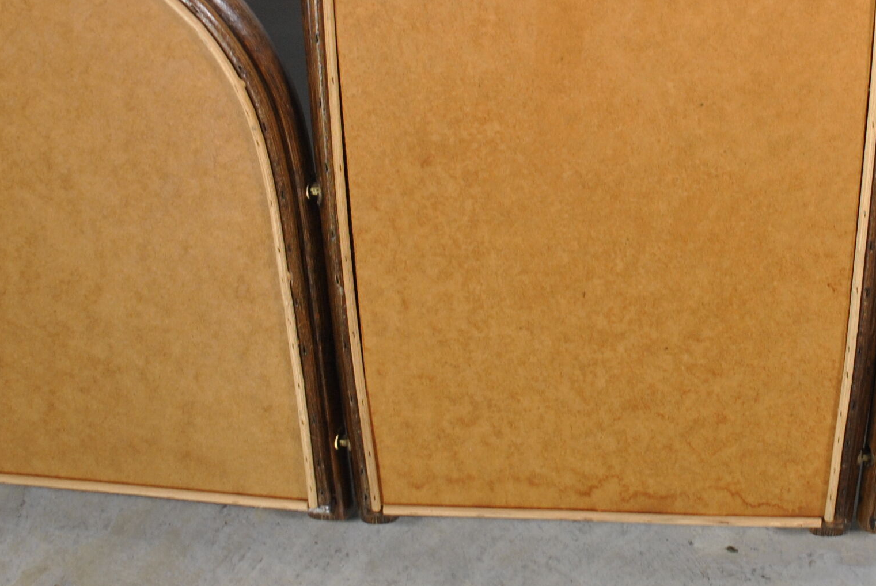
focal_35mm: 84
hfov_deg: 24.0
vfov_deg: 16.1
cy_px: 73
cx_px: 587
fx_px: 2046
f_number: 5
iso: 200
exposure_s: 1/50
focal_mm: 22
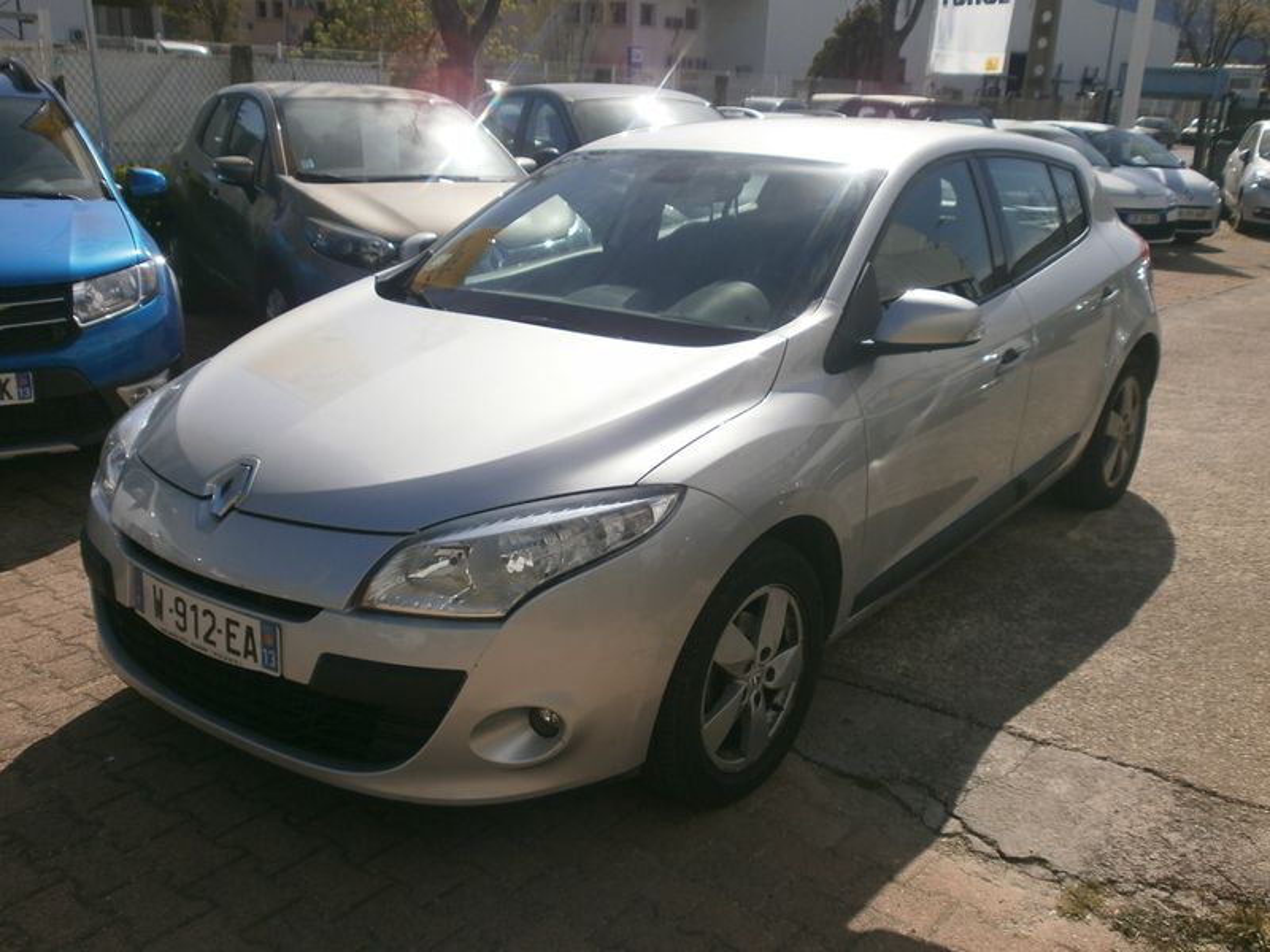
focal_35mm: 32
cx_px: 635
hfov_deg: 56.8
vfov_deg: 44.2
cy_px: 476
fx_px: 1174
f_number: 11
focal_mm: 5.8
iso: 100
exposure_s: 1/200
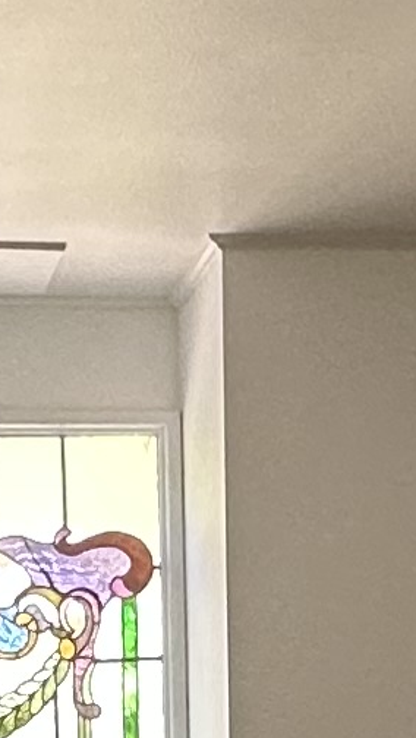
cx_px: 166
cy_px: 836
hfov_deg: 9.9
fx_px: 2389
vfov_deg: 16.9
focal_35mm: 122
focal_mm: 2.22
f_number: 2.2
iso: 125
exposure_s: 1/99
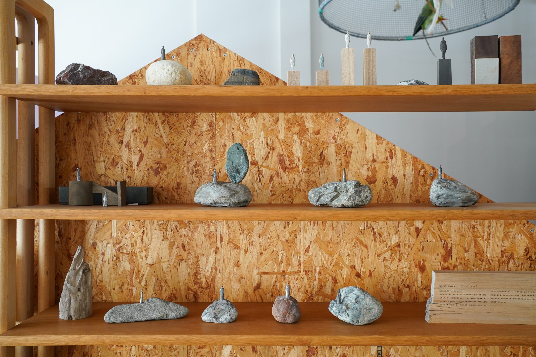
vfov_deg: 37.9
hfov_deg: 54.4
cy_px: 178
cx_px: 268
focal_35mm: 35
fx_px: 521
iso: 1250
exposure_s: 1/40
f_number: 5.6
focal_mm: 35
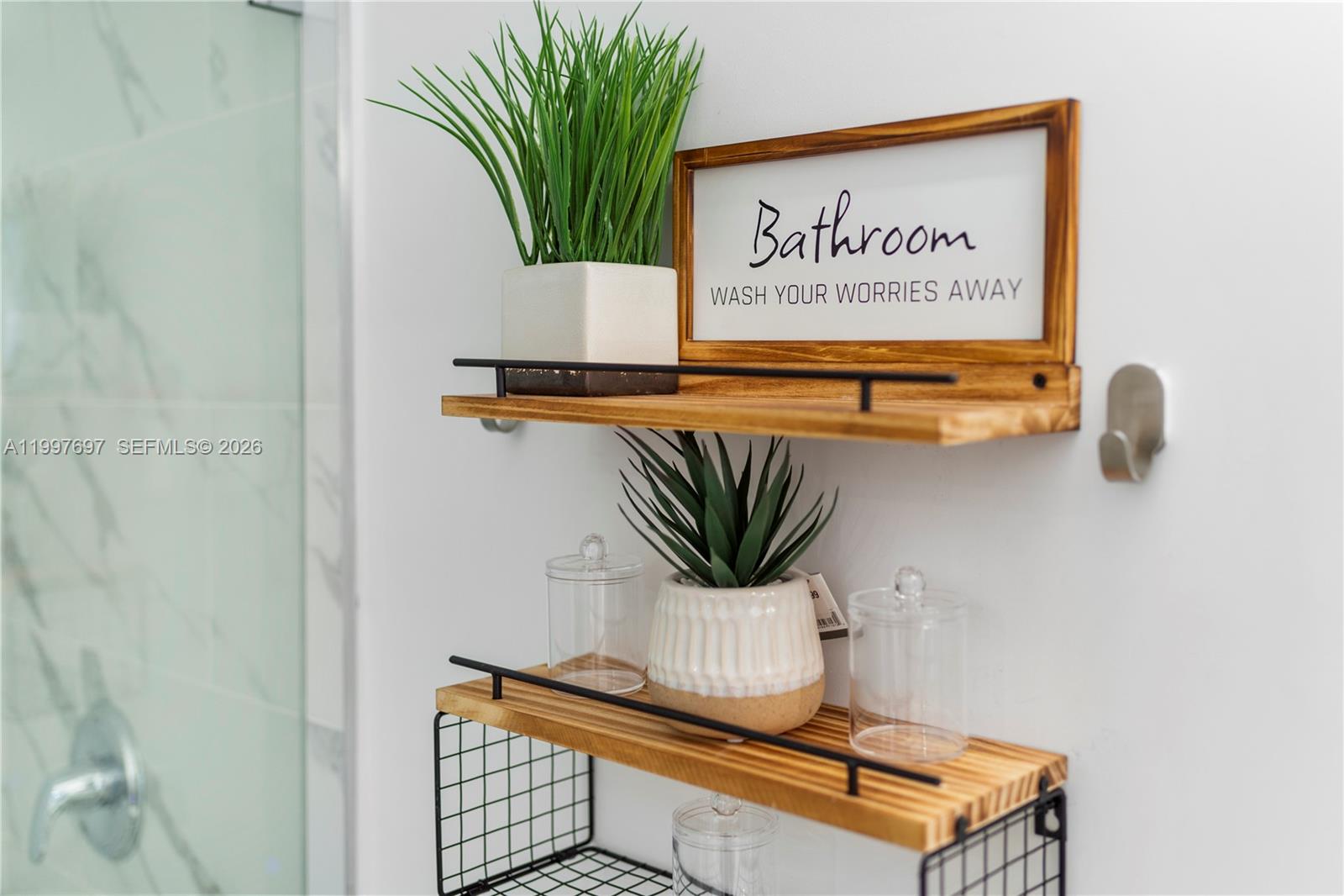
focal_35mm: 35
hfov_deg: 54.4
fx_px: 1306
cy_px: 448
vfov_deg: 37.8
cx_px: 672
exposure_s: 1/80
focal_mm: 35
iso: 320
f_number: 2.2
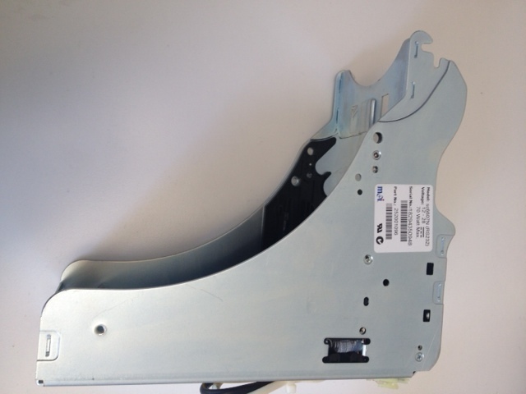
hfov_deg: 52.6
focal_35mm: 35
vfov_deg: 40.7
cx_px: 263
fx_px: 532
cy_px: 197
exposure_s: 1/60
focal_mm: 4.28
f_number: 2.4
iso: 50
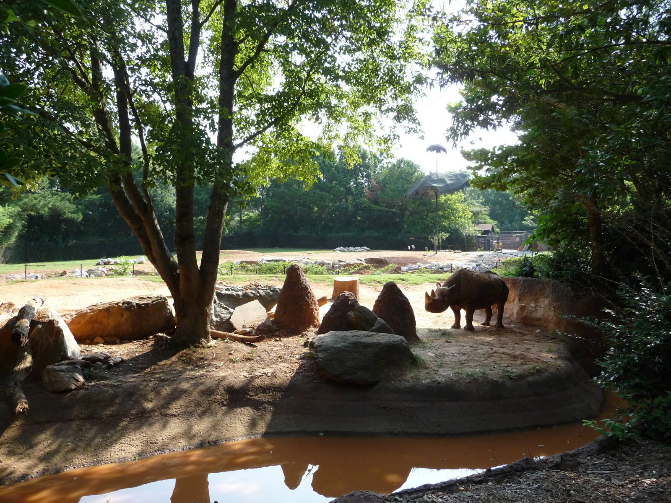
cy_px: 252
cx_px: 336
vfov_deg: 49.7
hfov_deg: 63.4
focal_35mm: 28
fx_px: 543
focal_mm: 4.7
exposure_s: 1/500
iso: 250
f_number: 3.3
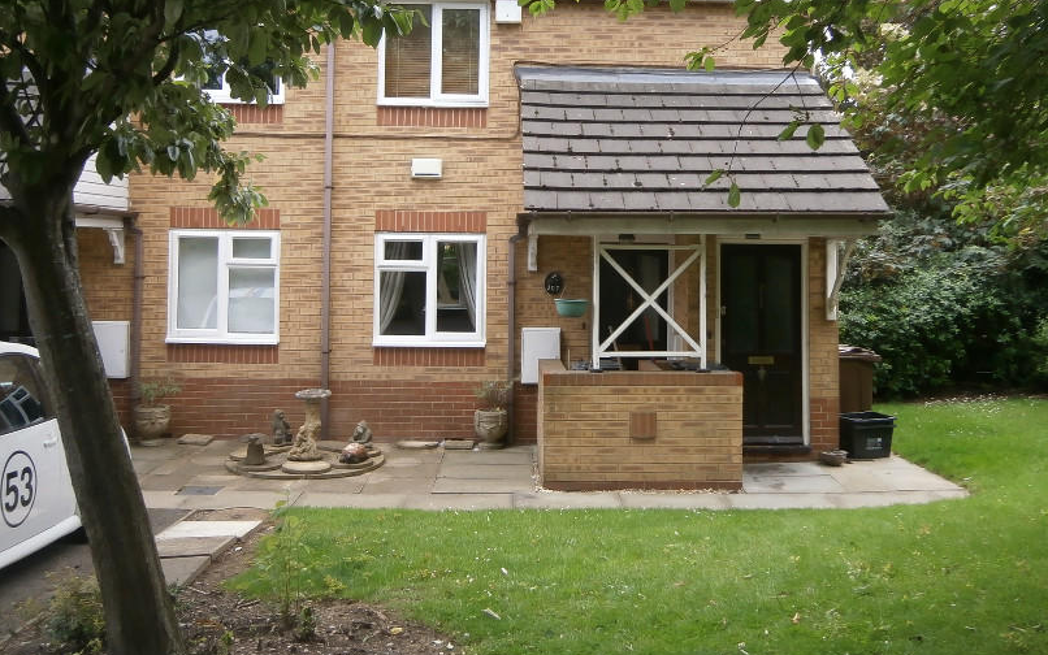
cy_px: 204
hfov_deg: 55.3
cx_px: 519
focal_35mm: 35
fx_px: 1000
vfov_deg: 35.8
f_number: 2.8
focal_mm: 4.7
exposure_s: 1/250
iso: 100
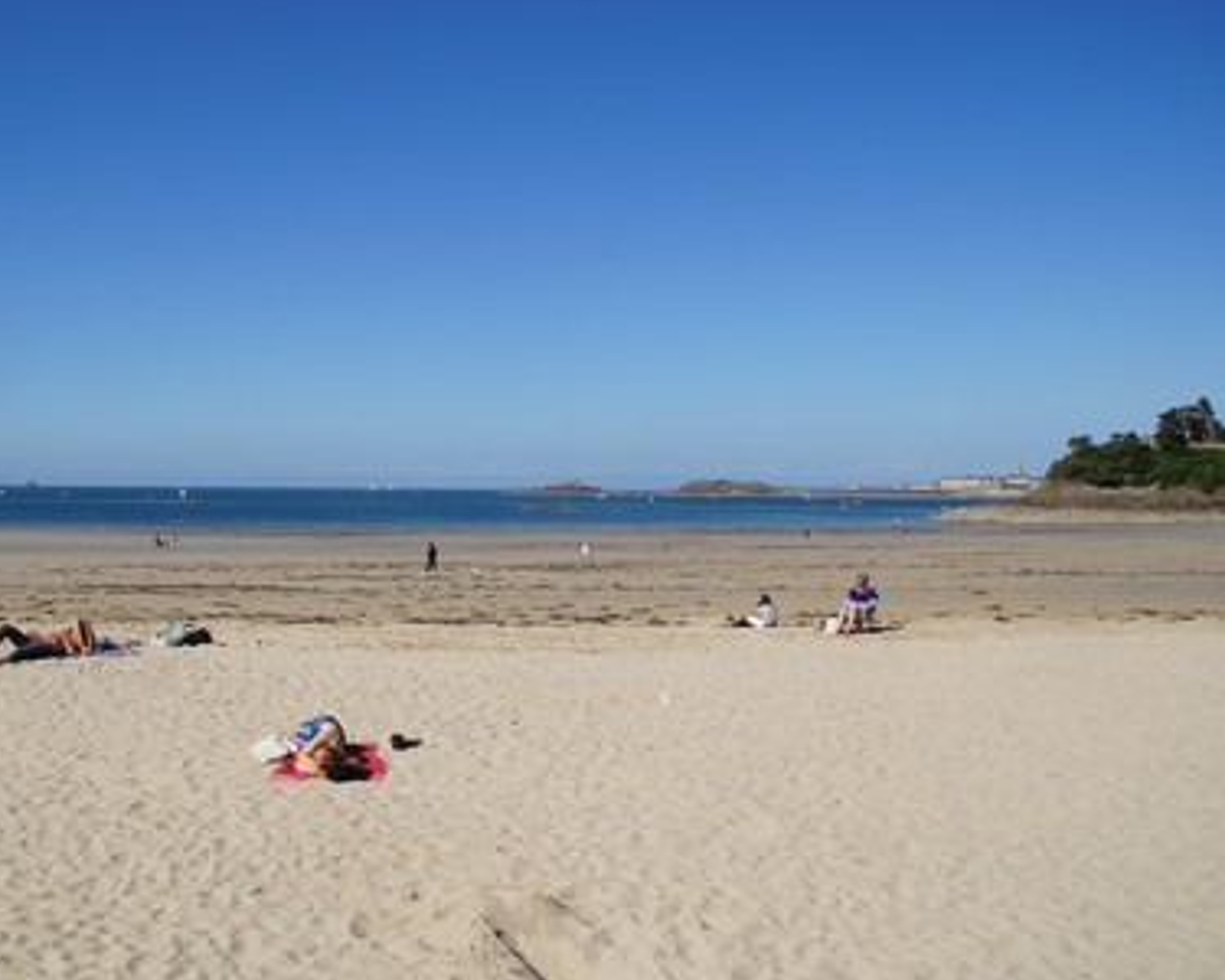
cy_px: 492
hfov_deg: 56.9
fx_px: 1124
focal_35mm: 31
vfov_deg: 47.1
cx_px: 516
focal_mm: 18
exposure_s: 1/250
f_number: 11
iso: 100
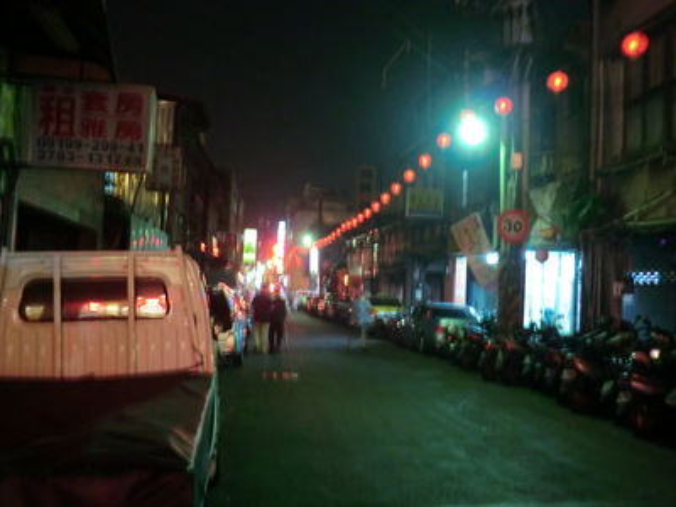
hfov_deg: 54.0
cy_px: 254
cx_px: 338
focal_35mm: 34
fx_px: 664
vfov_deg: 41.8
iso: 400
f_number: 3.6
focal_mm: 6.1
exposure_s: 1/3.33
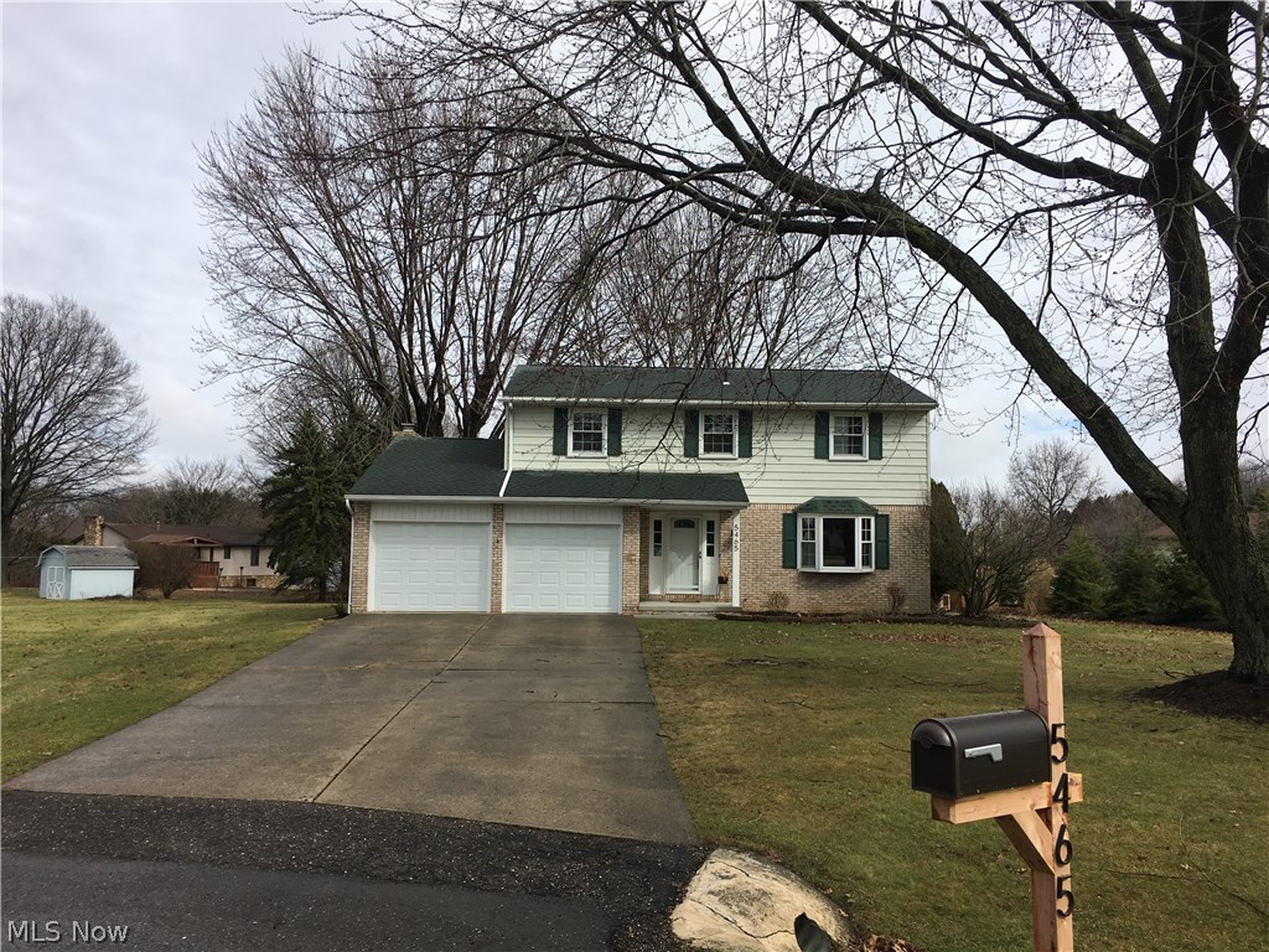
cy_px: 476
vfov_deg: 48.2
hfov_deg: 61.7
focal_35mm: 29
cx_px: 634
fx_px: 1063
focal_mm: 4.15
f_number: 2.2
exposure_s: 1/1479
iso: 25
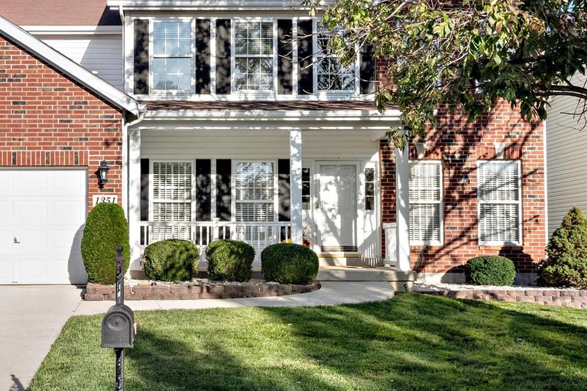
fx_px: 848
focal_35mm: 52
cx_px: 190
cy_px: 98
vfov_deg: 25.7
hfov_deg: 37.7
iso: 400
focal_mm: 17
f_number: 8
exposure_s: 1/1000
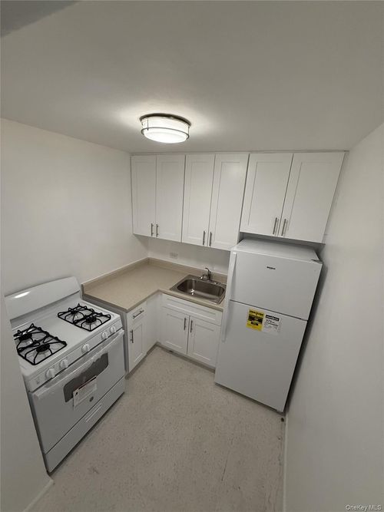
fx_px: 207
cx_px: 192
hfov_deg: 85.7
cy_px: 256
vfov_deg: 102.1
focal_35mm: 14
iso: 320
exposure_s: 1/120
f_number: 2.2
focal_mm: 2.22
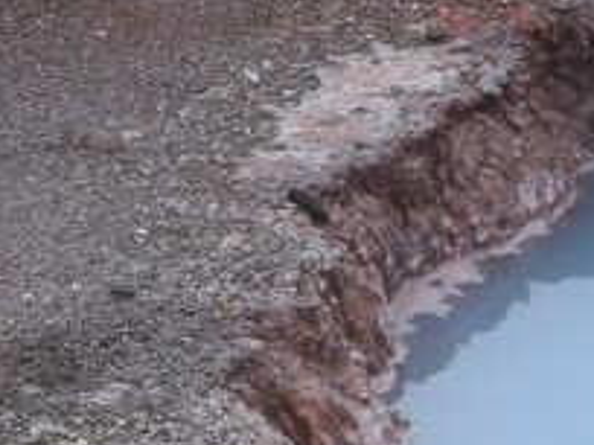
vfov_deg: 4.9
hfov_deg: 6.5
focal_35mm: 304
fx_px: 5217
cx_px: 250
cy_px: 683
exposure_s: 1/320
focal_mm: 42
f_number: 9
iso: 200
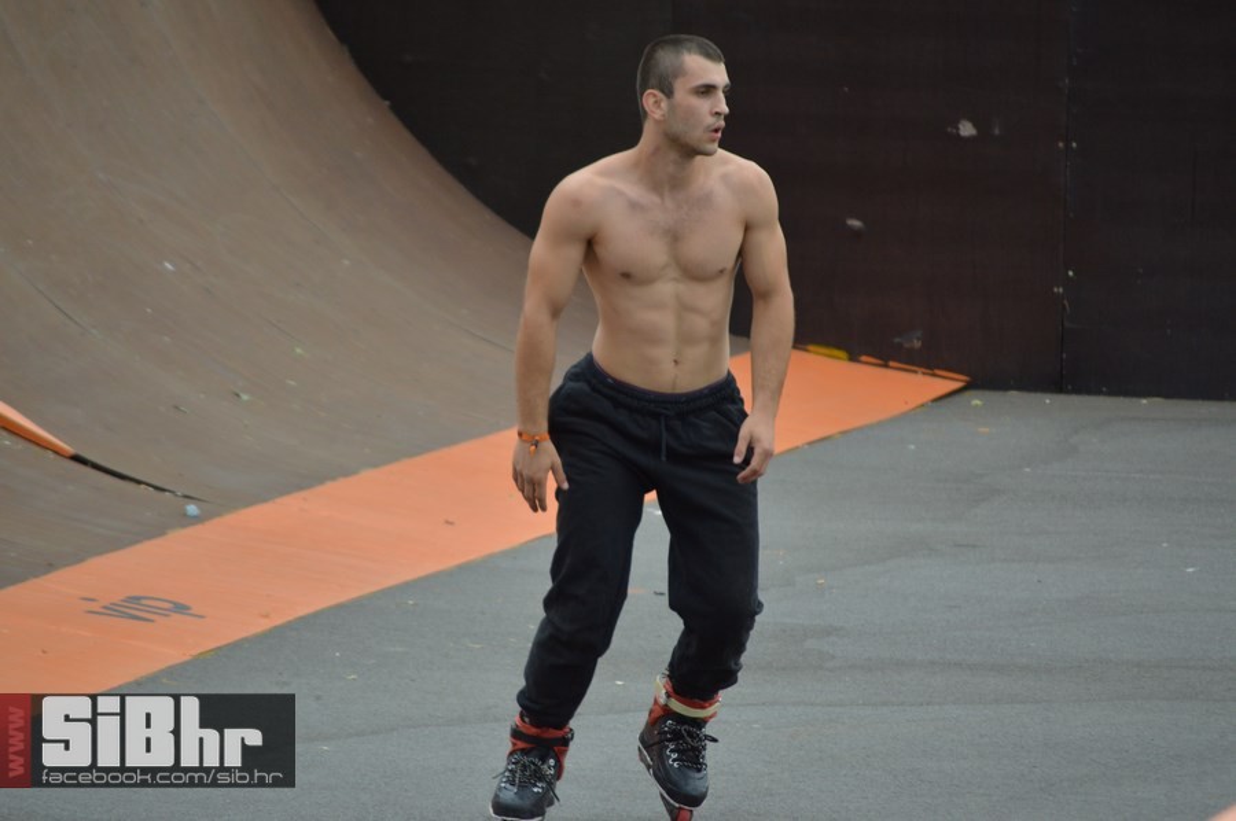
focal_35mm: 300
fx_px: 10289
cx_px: 618
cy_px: 410
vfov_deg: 4.6
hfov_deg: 6.9
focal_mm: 200
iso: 400
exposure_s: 1/500
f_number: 5.6
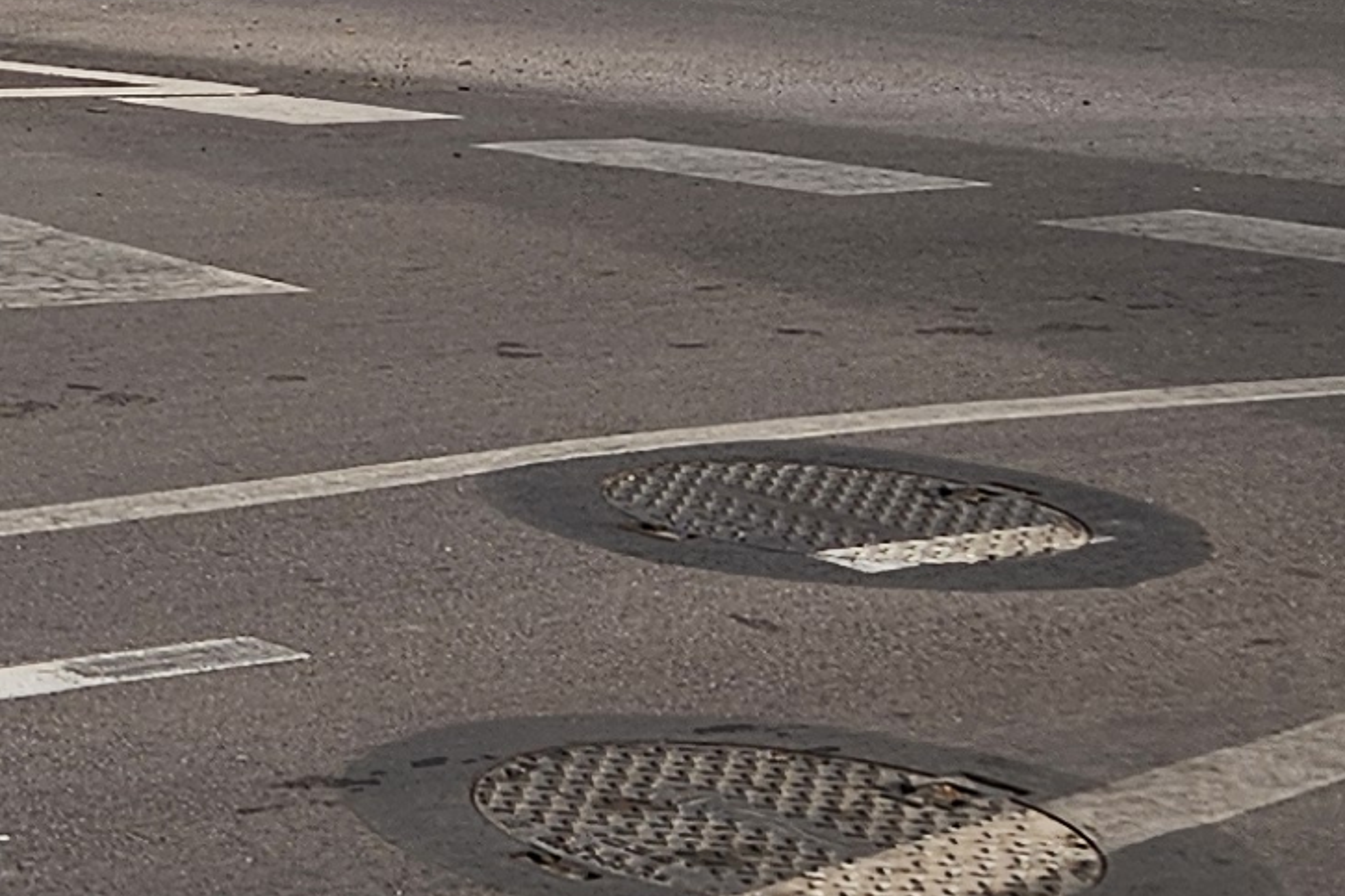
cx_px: -714
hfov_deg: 14.4
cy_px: -95
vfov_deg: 10.3
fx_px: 4930
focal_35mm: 132
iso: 25
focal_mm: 5.4
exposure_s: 1/922
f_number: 1.8
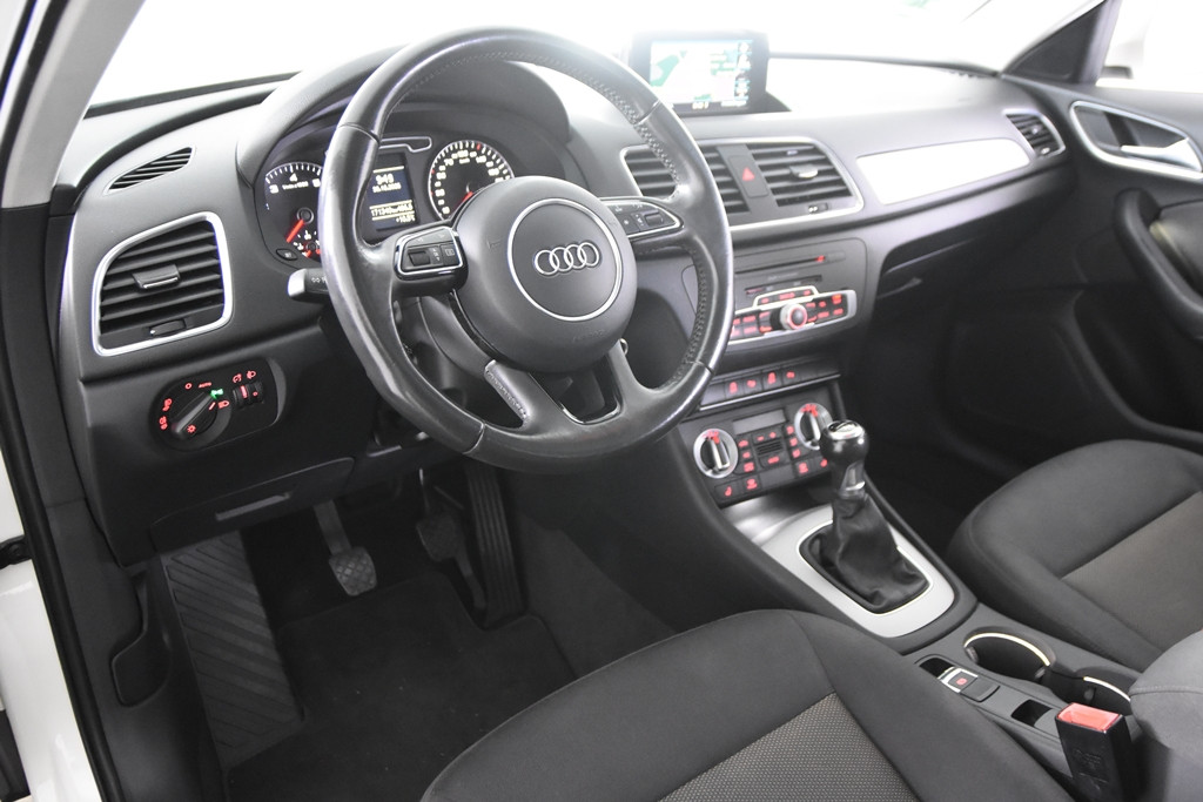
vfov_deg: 43.6
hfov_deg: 61.9
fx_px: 1003
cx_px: 602
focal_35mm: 30
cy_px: 401
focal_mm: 20
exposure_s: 1/30
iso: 5000
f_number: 2.8
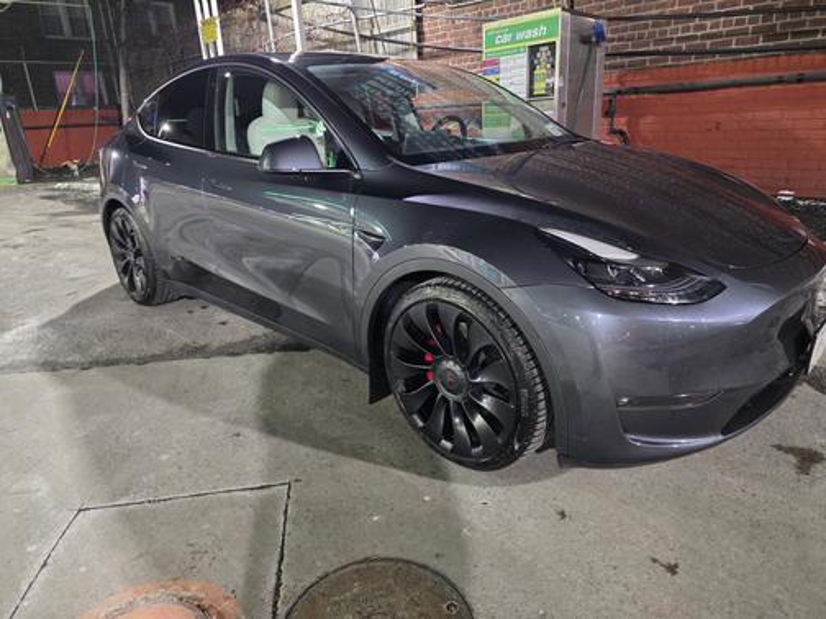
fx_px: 549
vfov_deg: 58.9
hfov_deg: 73.9
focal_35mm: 23
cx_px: 413
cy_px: 310
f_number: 1.7
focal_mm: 6.3
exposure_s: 1/27.1
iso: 1250
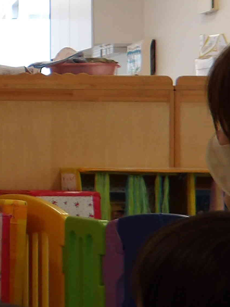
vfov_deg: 17.9
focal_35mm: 110
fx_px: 975
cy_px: 110
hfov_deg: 10.6
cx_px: -393
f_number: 3
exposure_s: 1/80
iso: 100
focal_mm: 4.9
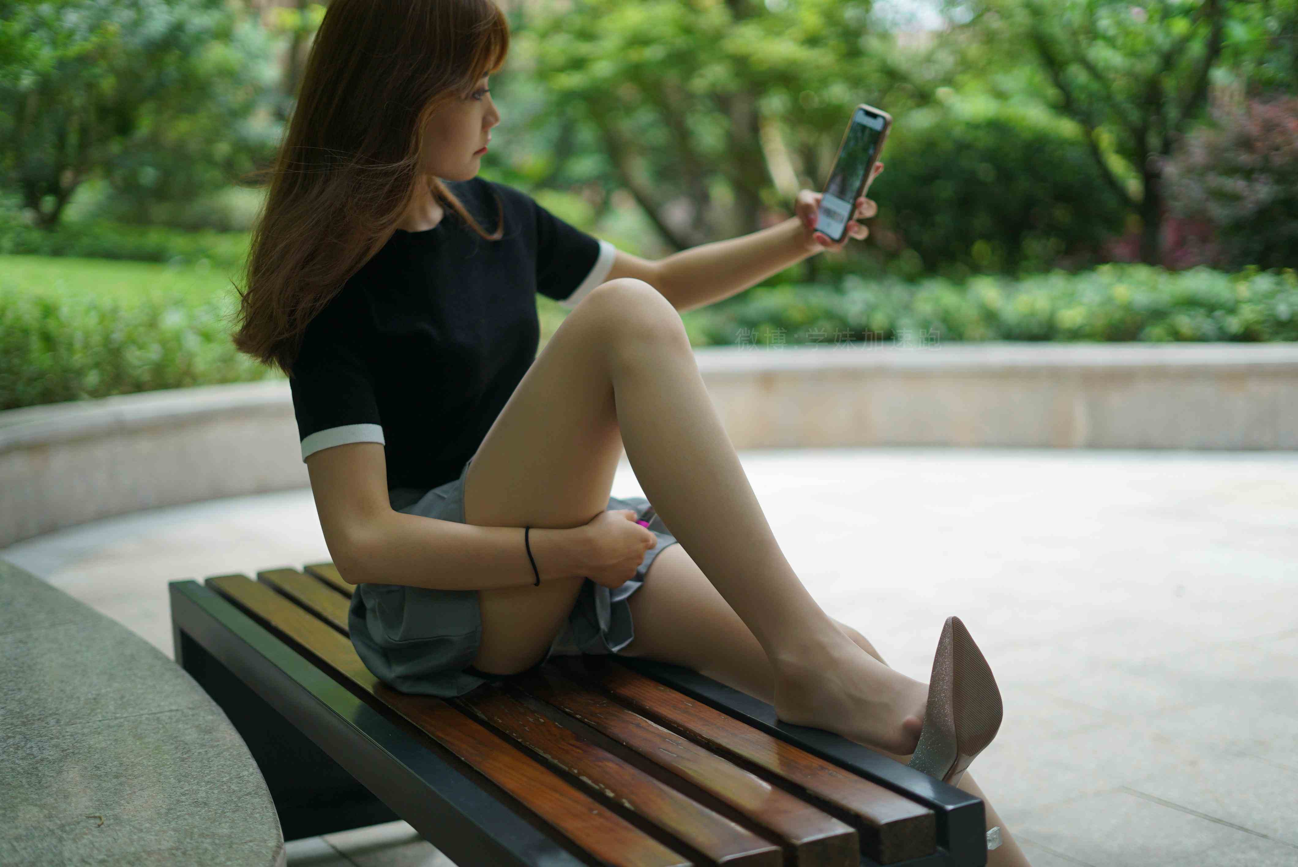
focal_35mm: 50
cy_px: 434
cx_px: 649
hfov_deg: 39.6
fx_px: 1804
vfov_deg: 27.0
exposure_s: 1/1250
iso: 200
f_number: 1.8
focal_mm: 50
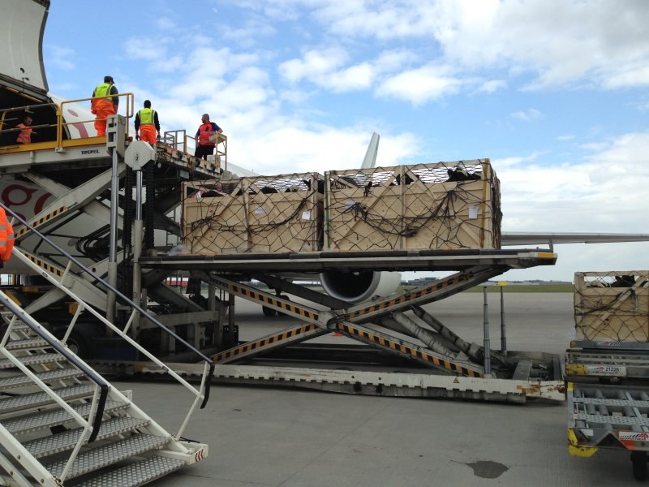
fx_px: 619
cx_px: 324
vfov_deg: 42.9
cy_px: 244
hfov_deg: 55.4
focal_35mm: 33
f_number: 2.4
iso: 50
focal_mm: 4.13
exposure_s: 1/834
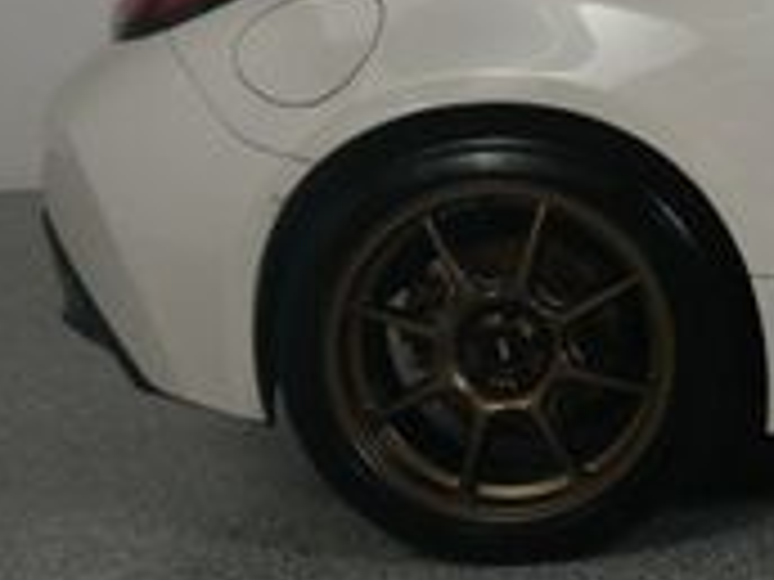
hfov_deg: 14.9
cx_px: 1323
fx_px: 2638
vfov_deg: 12.4
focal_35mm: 118
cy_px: 0
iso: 100
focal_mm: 22
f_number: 14
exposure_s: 1/160
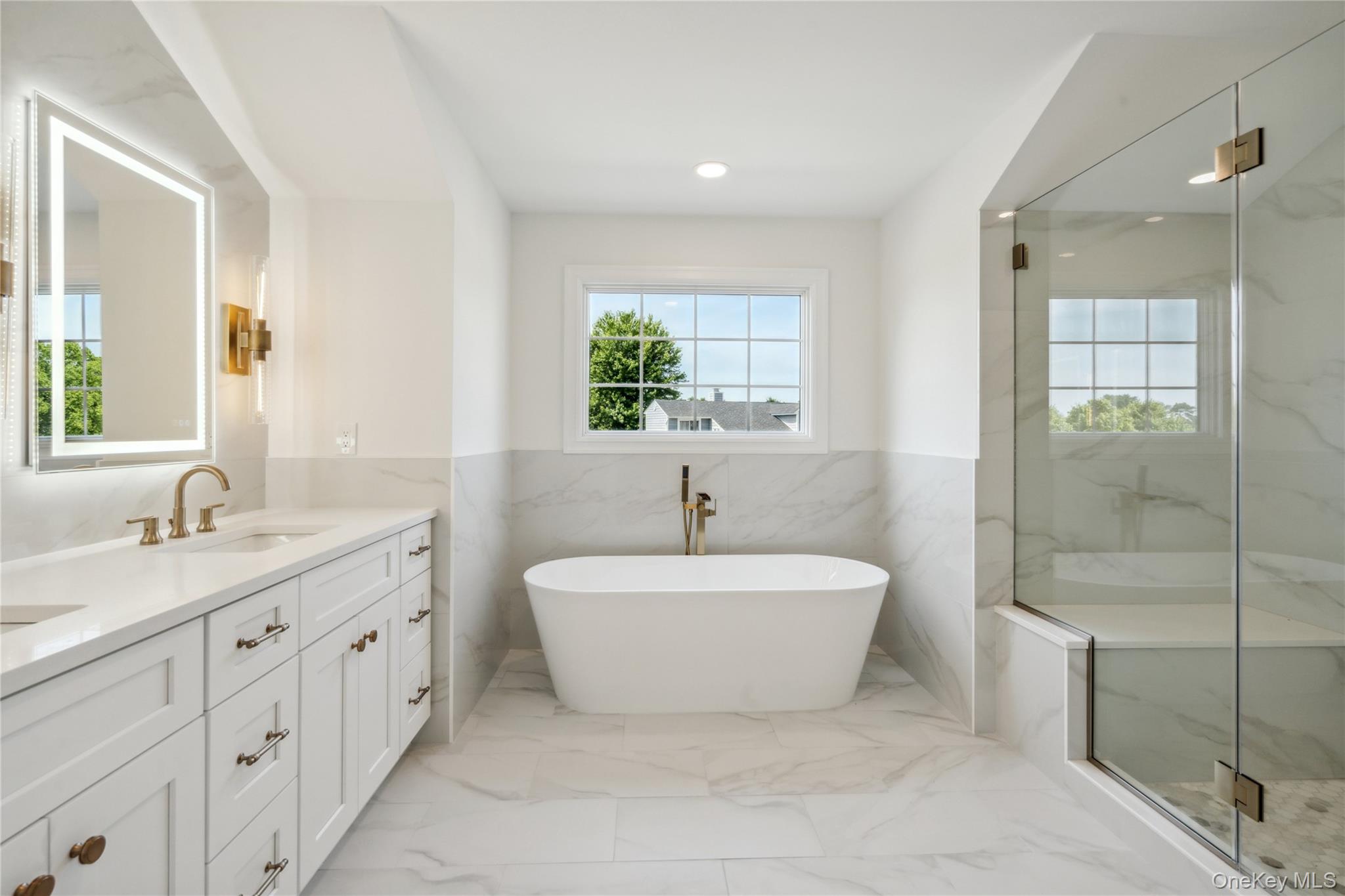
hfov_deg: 96.7
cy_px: 448
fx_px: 598
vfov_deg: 73.7
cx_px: 672
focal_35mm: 16
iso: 320
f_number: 10
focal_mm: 16
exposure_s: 1/80
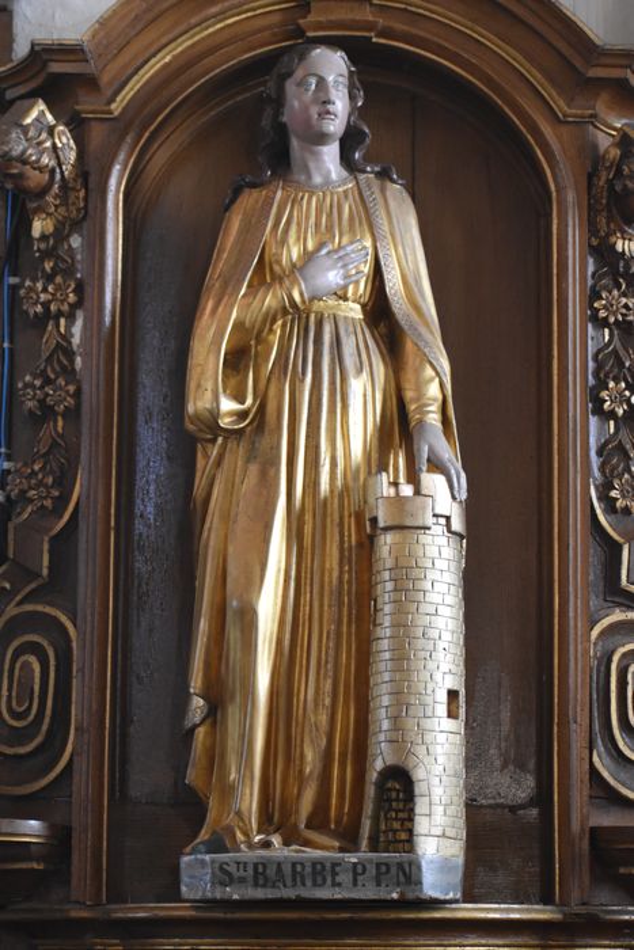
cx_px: 317
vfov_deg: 19.5
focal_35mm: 105
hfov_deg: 13.0
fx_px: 2772
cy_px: 475
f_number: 4.5
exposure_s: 1/60
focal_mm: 70
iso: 2500
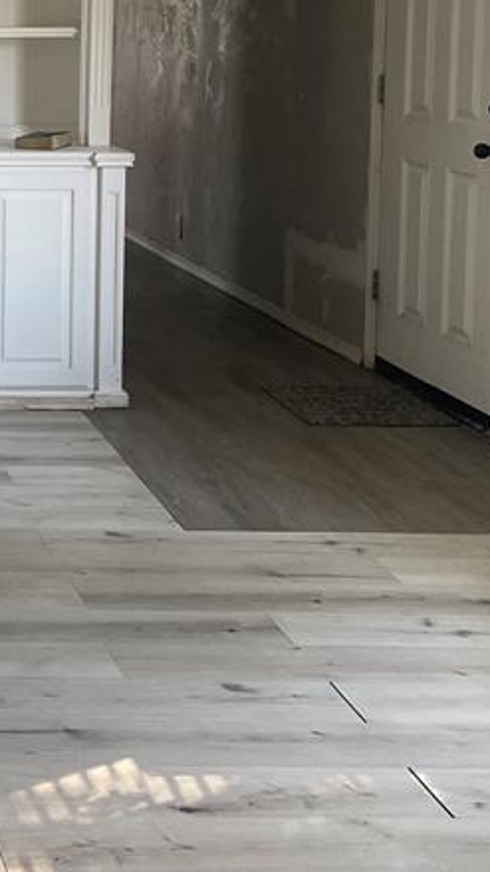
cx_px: -294
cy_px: 157
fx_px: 1524
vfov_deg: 31.0
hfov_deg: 16.3
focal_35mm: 66
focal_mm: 4.2
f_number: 1.6
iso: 125
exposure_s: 1/75
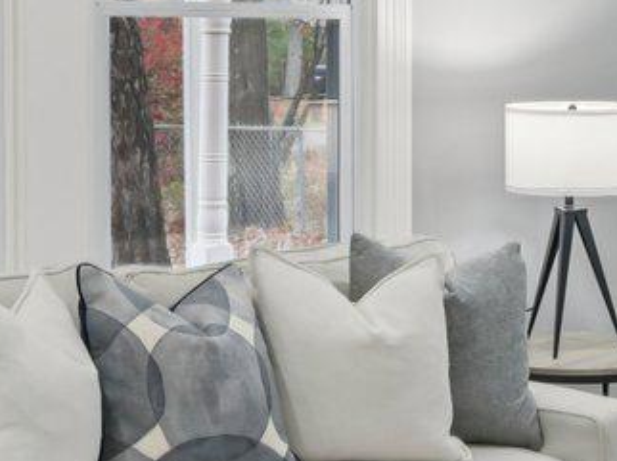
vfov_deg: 14.1
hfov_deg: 18.8
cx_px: 473
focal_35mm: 104
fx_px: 1852
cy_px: 66
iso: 320
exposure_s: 1/15
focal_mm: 17
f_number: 8
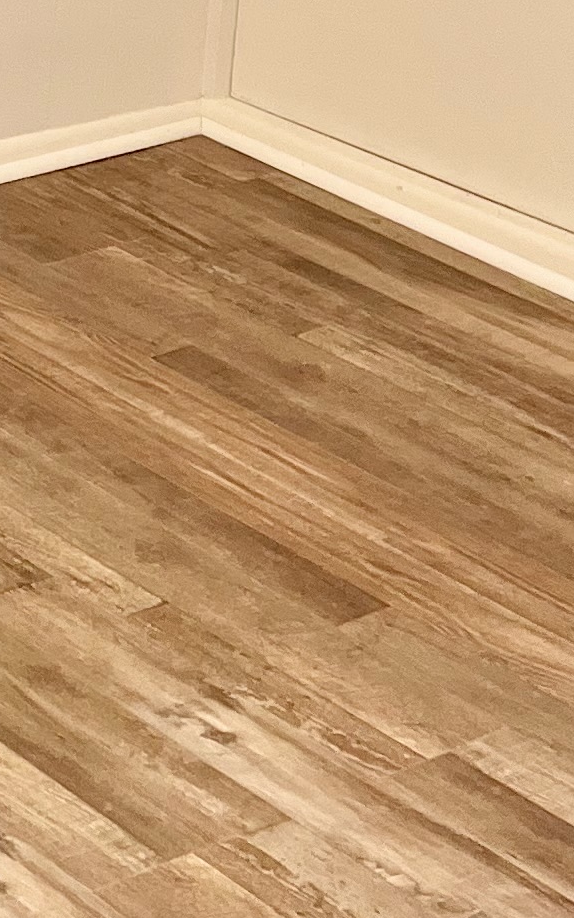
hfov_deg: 9.4
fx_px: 3028
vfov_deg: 16.1
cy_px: -374
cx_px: -897
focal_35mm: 121
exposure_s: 1/120
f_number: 1.6
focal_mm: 5.1
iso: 100
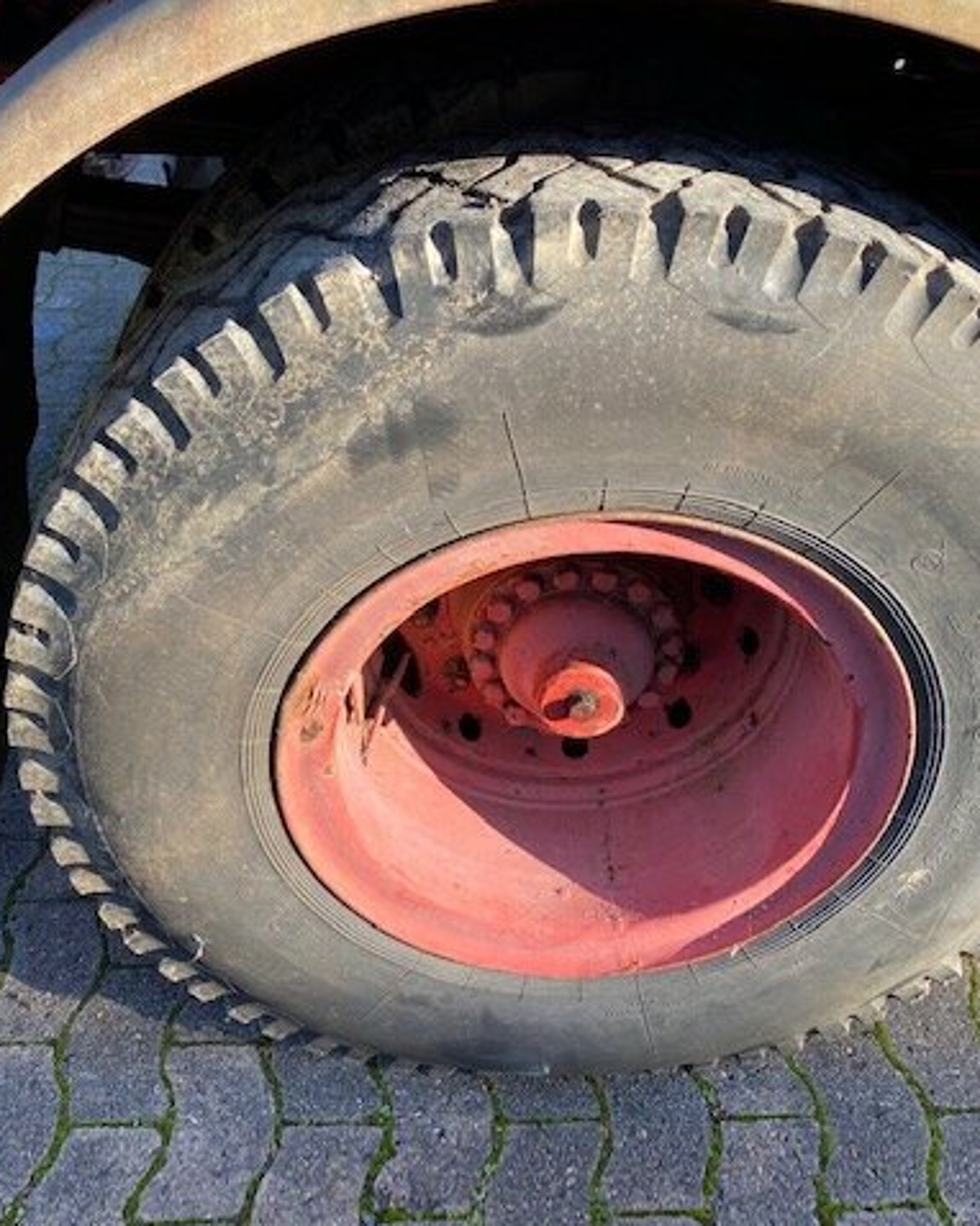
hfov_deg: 43.3
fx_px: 1233
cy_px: 613
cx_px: 498
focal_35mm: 34
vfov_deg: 52.9
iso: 32
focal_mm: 4.25
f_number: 1.8
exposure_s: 1/285
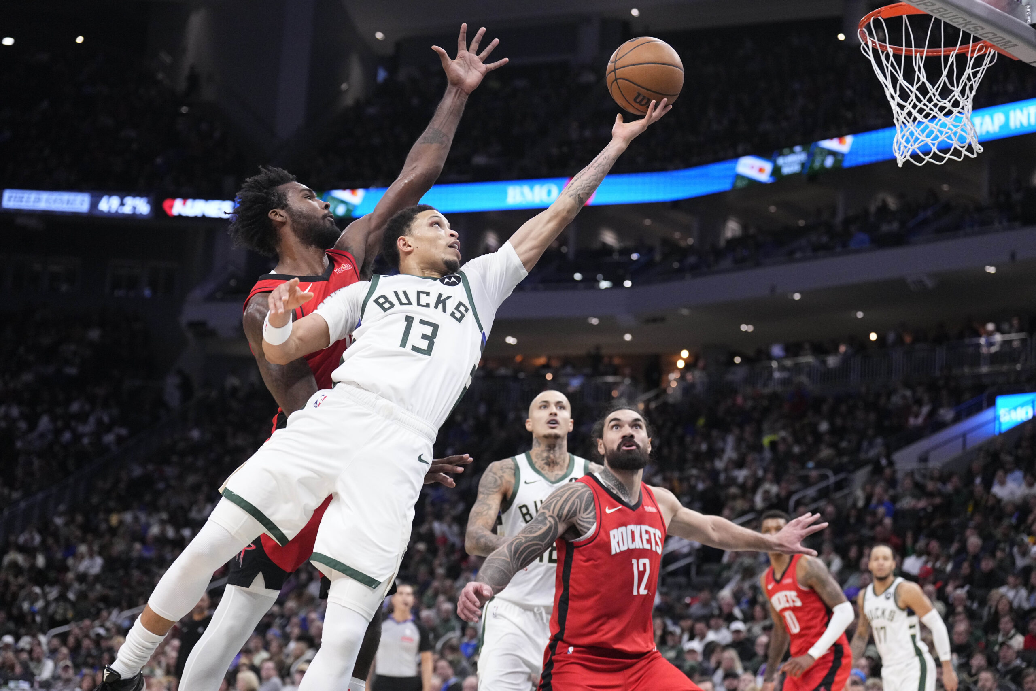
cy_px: 346
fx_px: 2014
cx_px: 518
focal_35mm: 70
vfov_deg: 19.5
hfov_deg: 28.8
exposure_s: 1/2000
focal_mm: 70
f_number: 3.2
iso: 6400
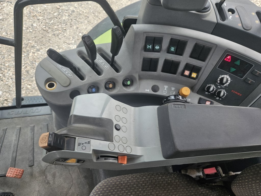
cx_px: 130
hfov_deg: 73.9
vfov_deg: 58.9
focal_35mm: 23
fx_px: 173
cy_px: 98
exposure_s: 1/180
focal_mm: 5.4
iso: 100
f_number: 1.8
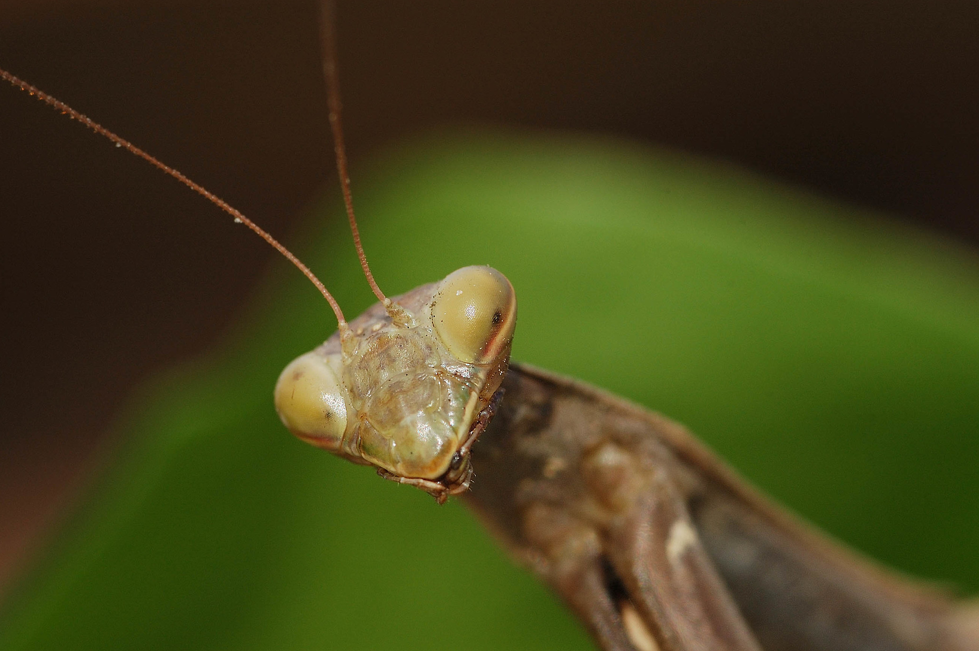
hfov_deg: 11.3
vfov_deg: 7.5
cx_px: 448
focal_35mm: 183
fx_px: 4960
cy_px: 324
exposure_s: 1/250
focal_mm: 105
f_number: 8
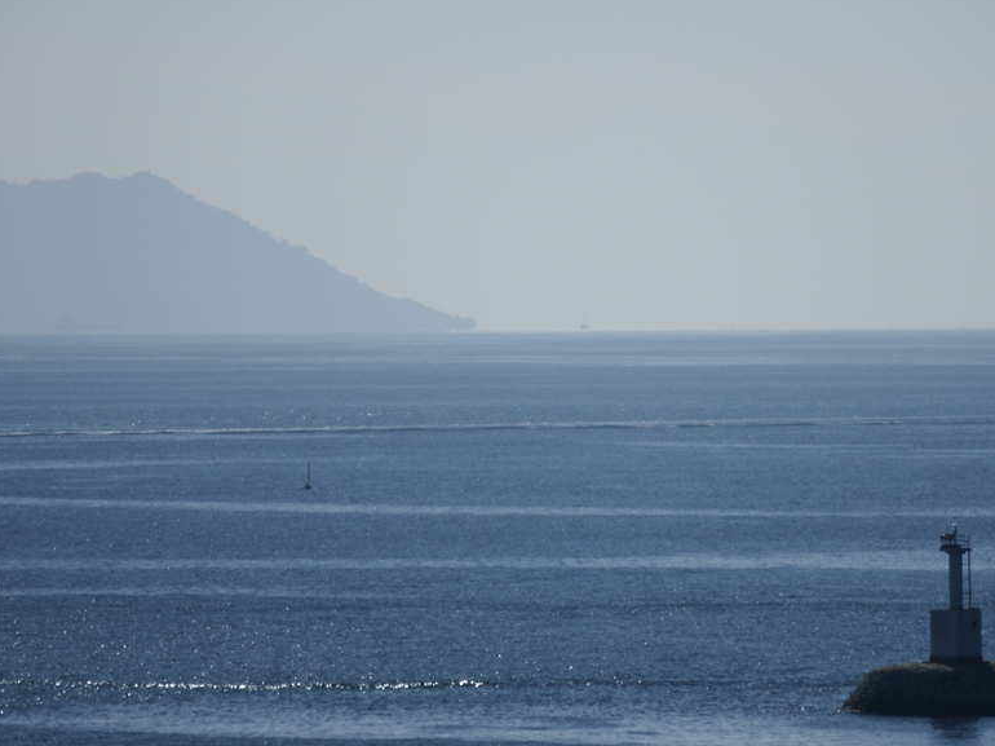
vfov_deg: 2.6
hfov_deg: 3.4
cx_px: 655
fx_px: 16523
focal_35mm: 575
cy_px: 431
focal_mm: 300
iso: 100
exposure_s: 1/640
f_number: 5.6
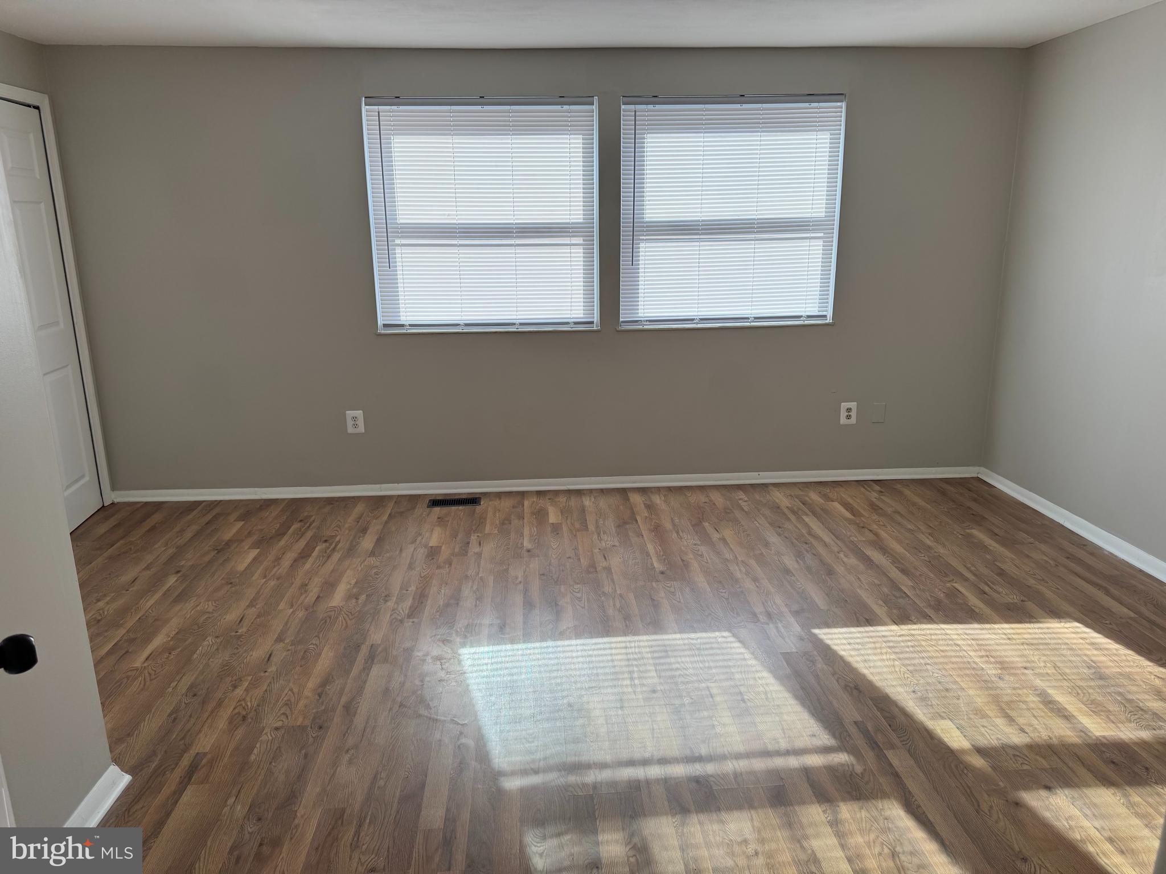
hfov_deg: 71.6
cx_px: 583
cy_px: 437
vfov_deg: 56.8
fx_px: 808
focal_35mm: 24
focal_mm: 6.76
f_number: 1.78
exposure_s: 1/269
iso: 80
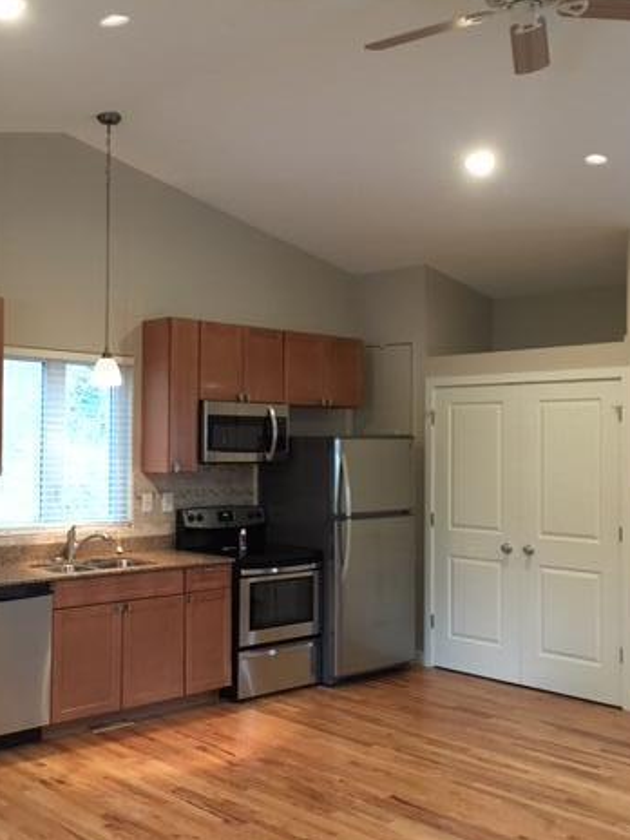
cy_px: 429
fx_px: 971
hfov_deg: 35.7
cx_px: 221
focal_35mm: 40
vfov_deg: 46.8
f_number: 2.2
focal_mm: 4.15
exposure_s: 1/30
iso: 200
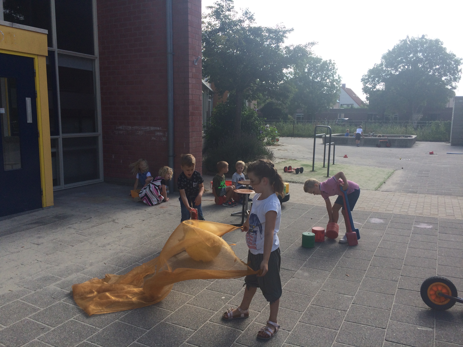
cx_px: 232
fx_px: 388
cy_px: 174
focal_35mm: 29
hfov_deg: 61.7
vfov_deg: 48.2
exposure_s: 1/1325
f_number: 2.2
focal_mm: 4.15
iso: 32
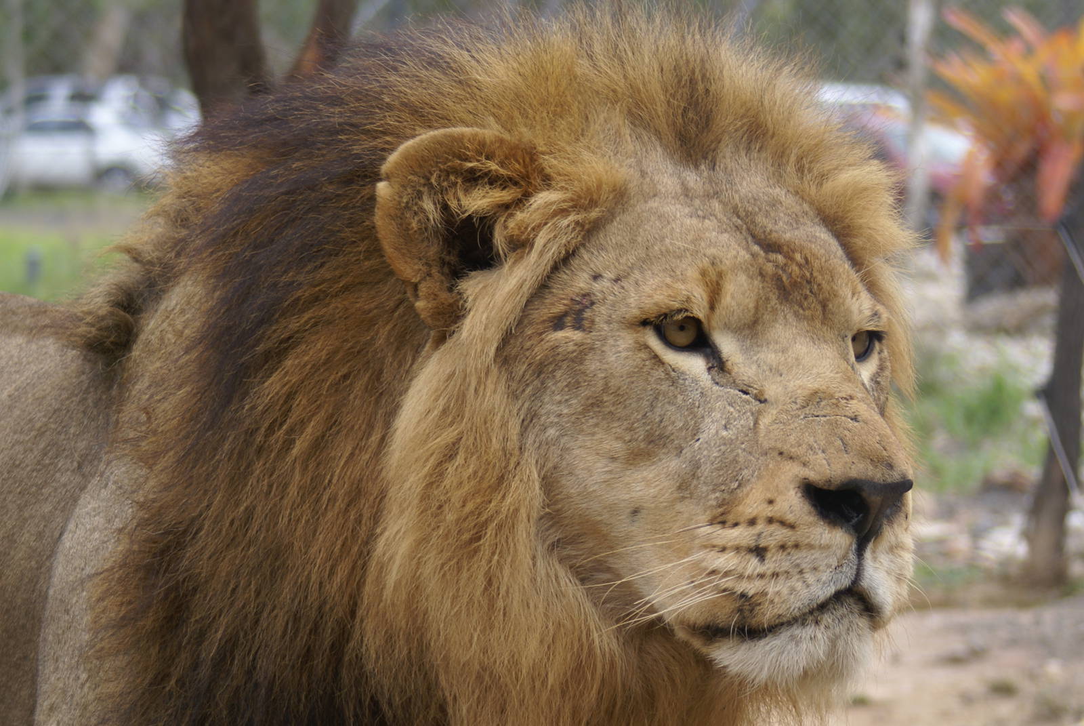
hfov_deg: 13.7
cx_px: 542
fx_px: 4522
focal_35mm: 150
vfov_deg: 9.2
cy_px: 363
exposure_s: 1/160
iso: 100
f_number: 5.6
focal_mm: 100
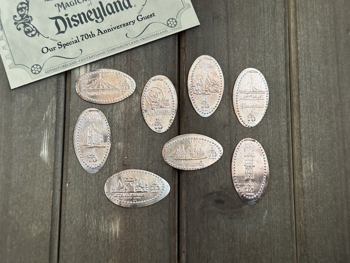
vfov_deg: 30.3
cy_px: 132
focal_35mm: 48
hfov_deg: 39.7
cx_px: 175
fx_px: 485
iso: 400
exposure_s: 1/40
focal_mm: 6.86
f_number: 1.78
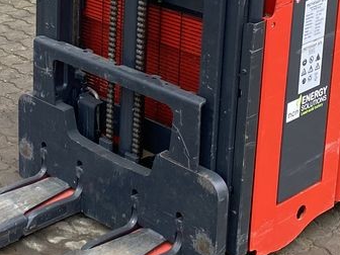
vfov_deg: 14.7
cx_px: -17
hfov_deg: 19.2
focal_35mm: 99
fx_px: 972
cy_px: -9
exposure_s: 1/112
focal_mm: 4.25
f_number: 1.8
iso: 125
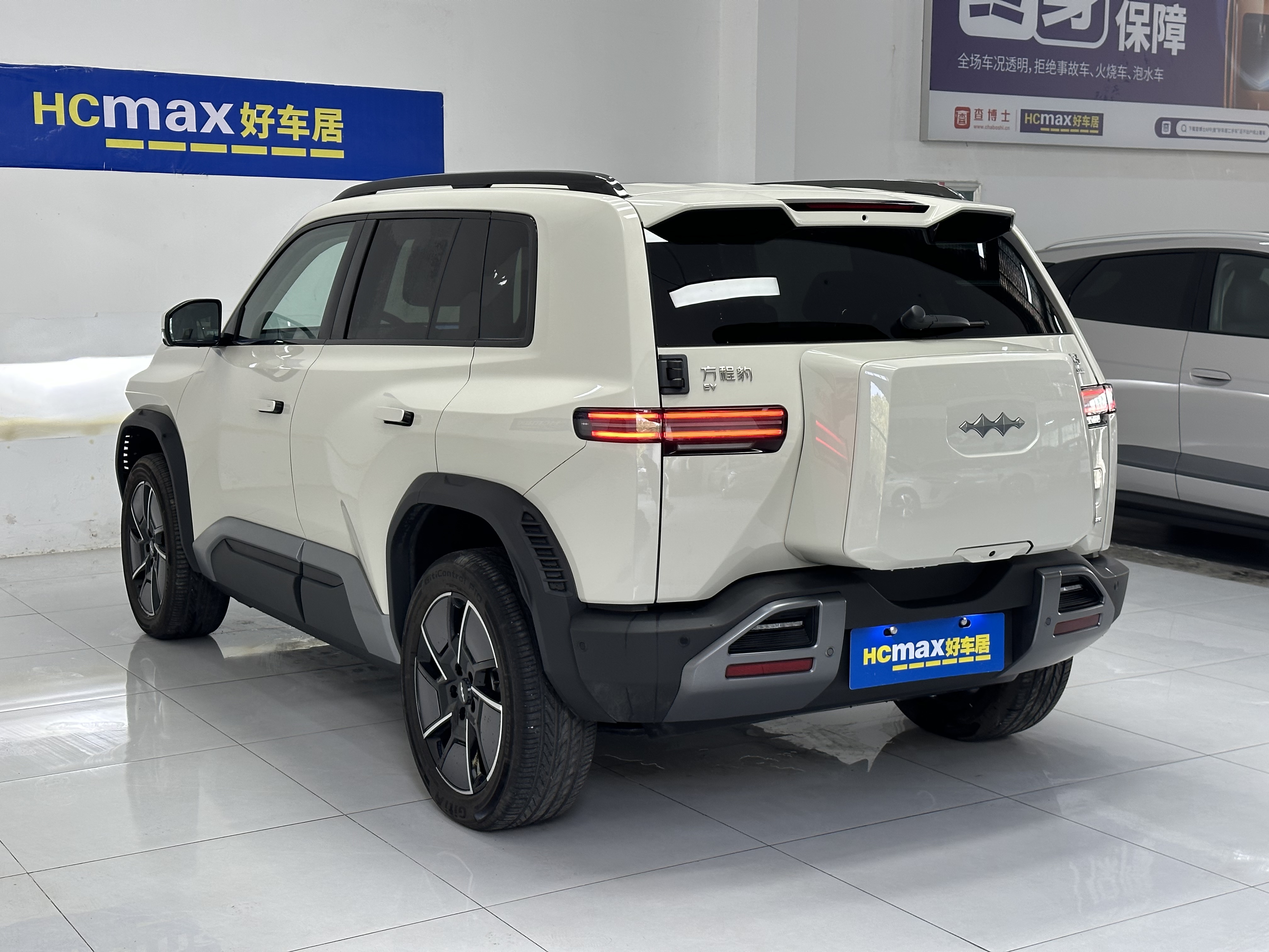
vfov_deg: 30.3
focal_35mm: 48
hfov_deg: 39.7
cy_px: 476
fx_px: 1760
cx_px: 634
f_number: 1.78
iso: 80
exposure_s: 1/98
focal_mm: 6.86
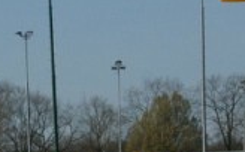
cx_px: 63
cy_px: 359
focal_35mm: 252
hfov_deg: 8.3
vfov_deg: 5.1
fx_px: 1679
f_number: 13
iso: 200
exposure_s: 1/320
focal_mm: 45
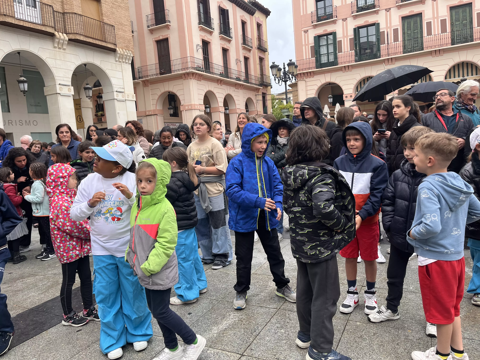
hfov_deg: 67.3
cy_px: 180
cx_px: 240
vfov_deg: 53.1
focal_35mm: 26
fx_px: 361
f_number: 1.6
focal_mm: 5.1
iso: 40
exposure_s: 1/121
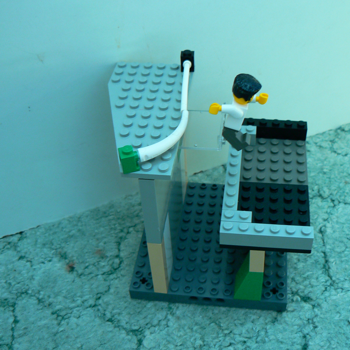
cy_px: 176
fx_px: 492
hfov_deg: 39.1
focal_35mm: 43
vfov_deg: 39.2
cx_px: 199
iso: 80
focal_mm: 6
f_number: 2.8
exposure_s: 1/8
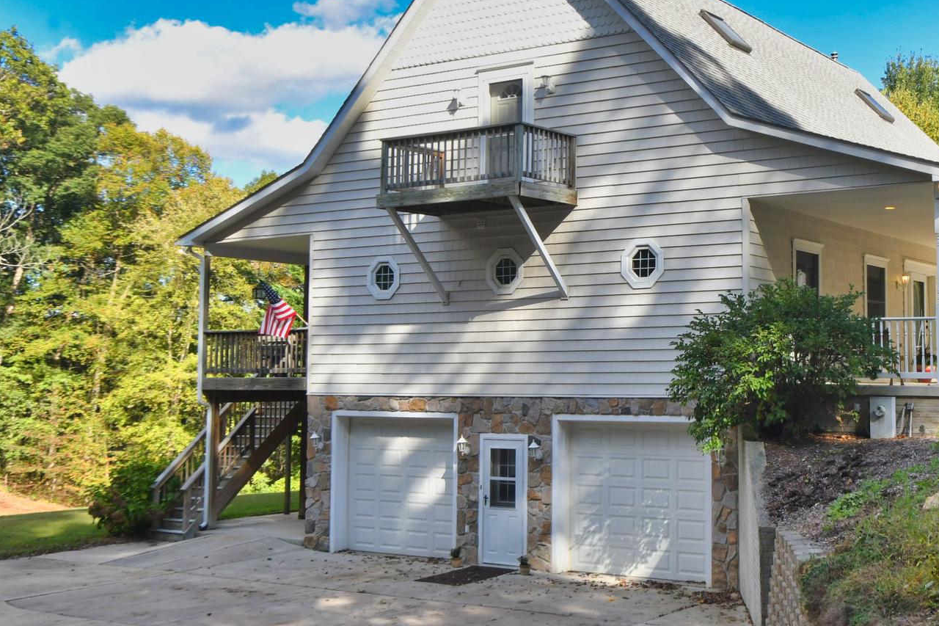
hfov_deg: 40.3
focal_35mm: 48
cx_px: 668
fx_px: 1252
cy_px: 258
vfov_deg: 28.0
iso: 400
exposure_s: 1/200
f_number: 13
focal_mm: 20
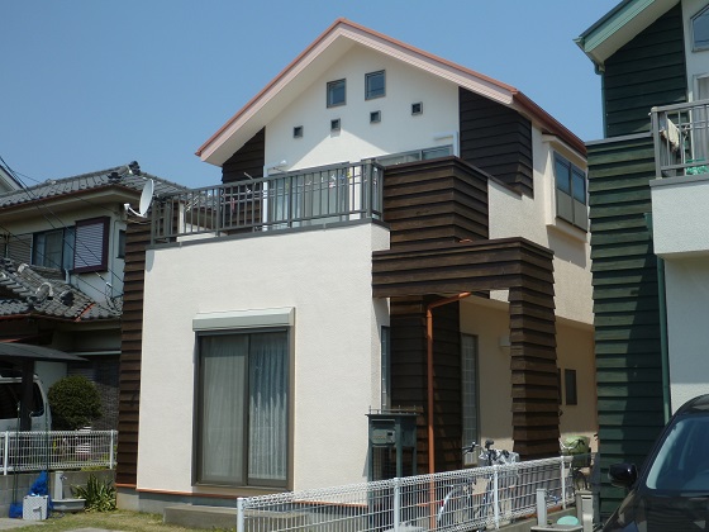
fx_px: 901
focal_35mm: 44
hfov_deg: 42.9
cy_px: 266
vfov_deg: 32.9
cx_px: 354
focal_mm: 7.8
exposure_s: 1/640
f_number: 4.3
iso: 100
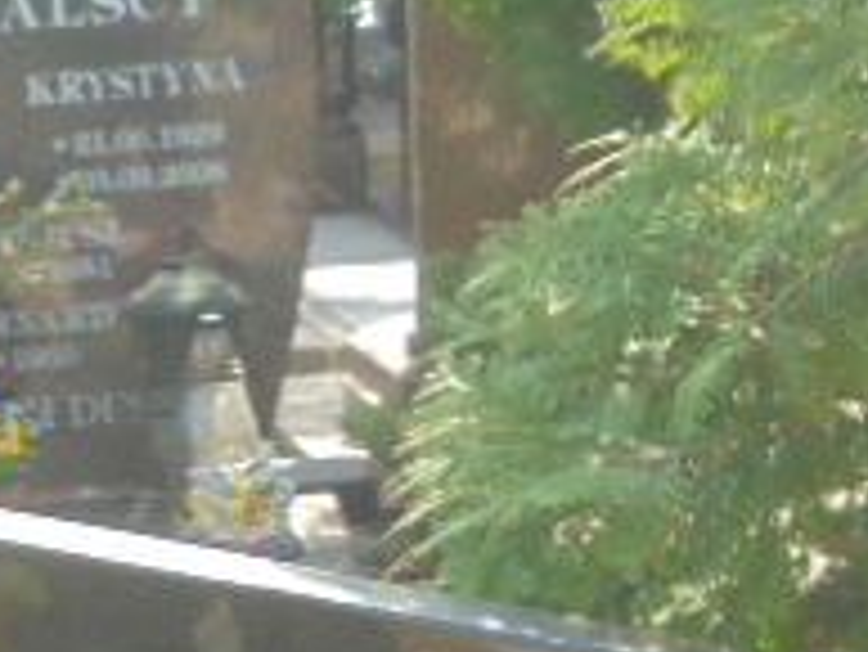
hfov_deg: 10.2
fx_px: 4667
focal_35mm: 186
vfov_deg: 7.8
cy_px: 1070
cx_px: -558
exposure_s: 1/60
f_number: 5.2
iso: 100
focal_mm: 10.1
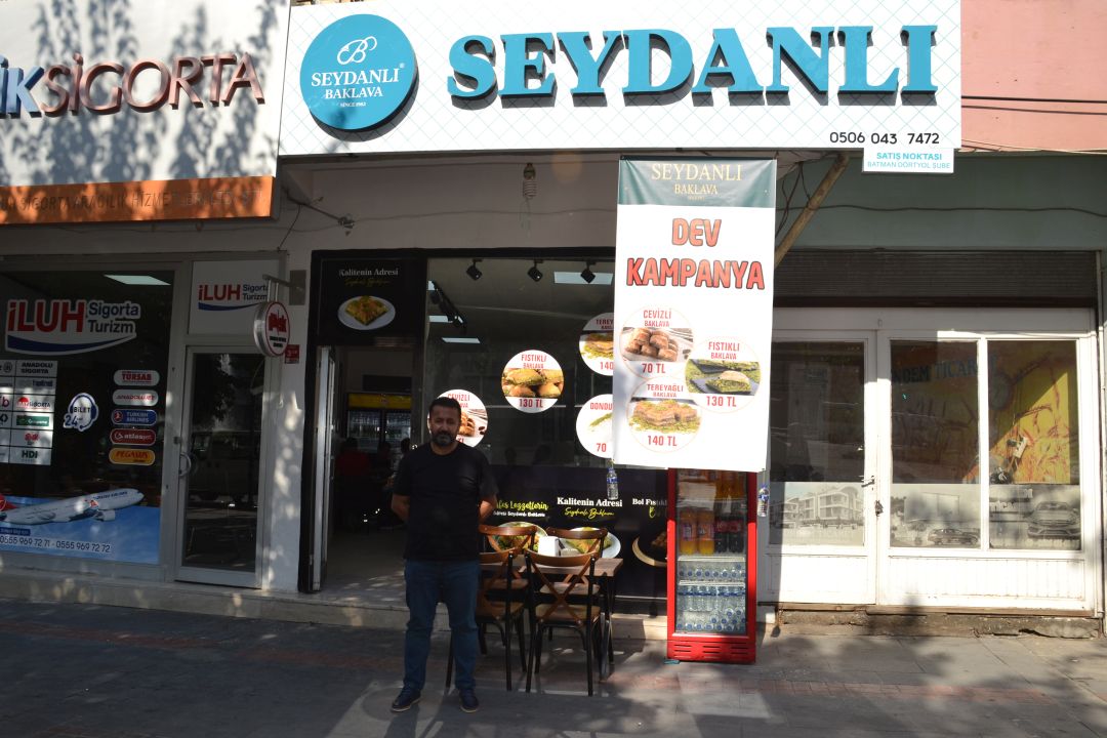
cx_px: 554
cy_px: 369
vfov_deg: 47.9
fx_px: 830
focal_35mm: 27
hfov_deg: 67.4
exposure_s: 1/200
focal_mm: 18
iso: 100
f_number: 5.6
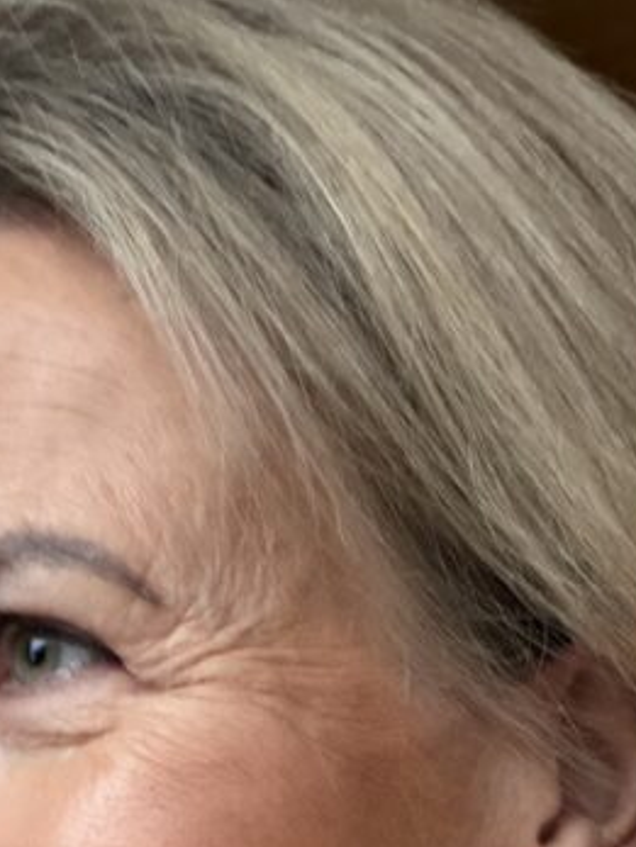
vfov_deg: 26.1
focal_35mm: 69
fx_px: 1690
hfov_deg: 21.3
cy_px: 915
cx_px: 273
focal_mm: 2.71
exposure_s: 1/30
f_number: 1.9
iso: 640
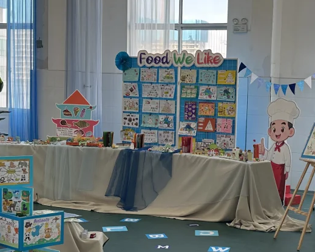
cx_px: 260
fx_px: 606
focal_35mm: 65
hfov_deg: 28.4
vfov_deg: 23.5
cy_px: 140
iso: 80
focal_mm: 6.86
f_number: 1.78
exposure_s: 1/396
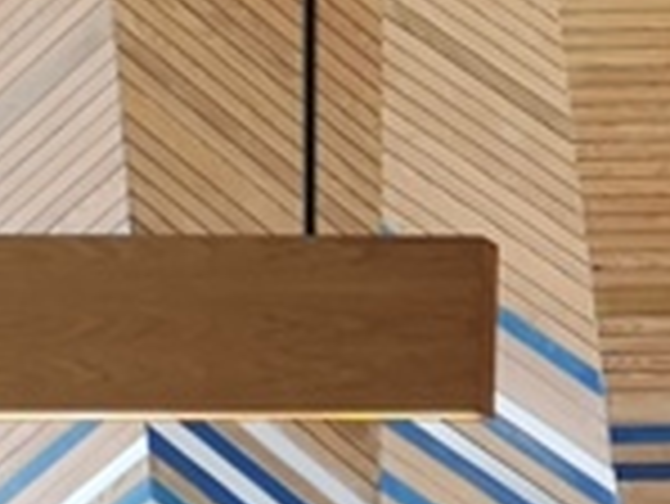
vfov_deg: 10.0
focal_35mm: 145
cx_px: 1722
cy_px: 657
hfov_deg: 11.0
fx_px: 2809
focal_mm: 3.95
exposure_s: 1/100
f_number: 1.8
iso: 125
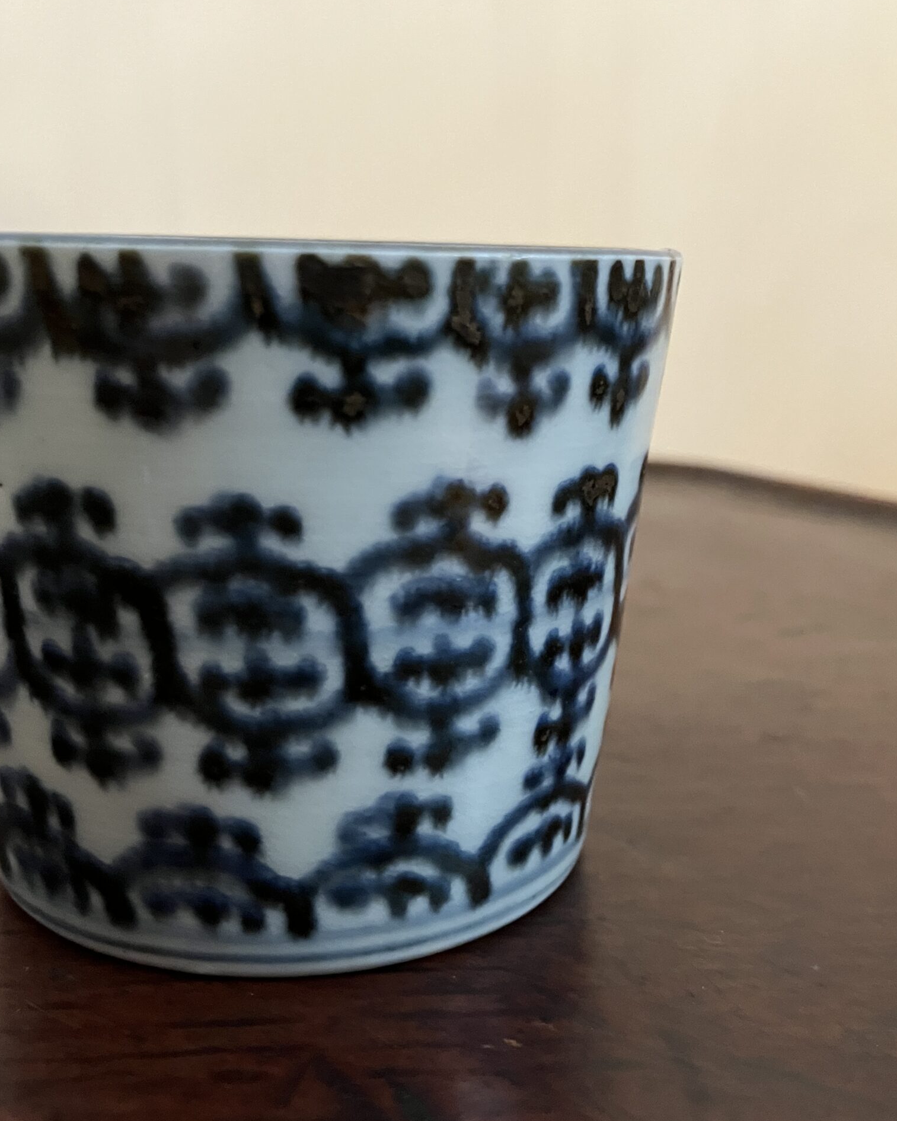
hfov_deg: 40.1
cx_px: 478
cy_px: 560
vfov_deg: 49.1
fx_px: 1228
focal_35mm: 37
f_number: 1.8
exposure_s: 1/30
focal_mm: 3.99
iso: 500
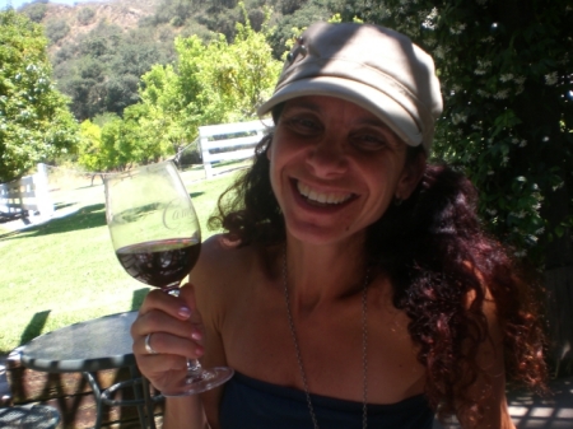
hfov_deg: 49.0
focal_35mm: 38
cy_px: 214
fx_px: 629
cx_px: 286
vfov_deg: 37.7
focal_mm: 6.3
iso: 50
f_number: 3.1
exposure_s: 1/160
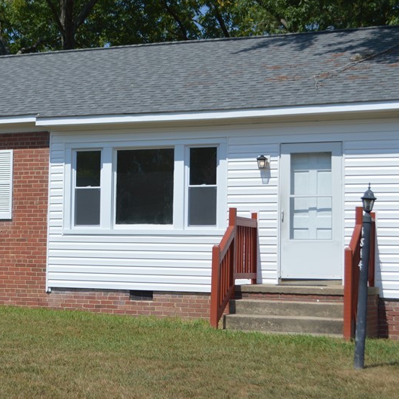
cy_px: 192
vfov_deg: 22.8
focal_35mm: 76
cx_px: 54
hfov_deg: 22.3
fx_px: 989
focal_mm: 29
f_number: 4.5
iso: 100
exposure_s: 1/1000
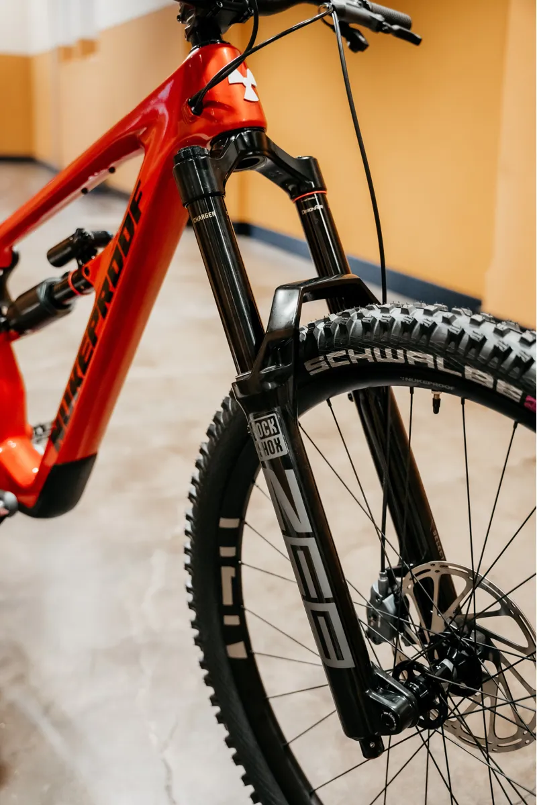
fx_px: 776
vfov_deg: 54.8
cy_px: 402
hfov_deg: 38.2
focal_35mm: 35
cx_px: 268
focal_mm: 34.7
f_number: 2.8
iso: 1600
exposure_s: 1/160
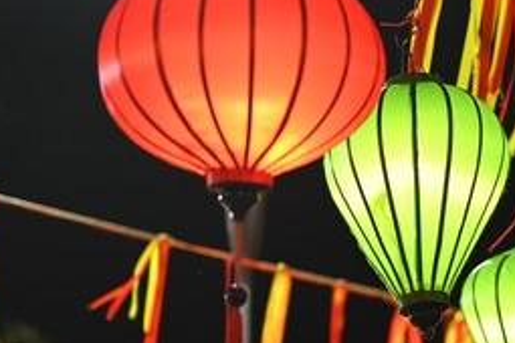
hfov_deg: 12.7
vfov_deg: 8.7
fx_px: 2260
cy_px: 307
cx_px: 602
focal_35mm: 158
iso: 1600
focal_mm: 62
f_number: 2.8
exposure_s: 1/125
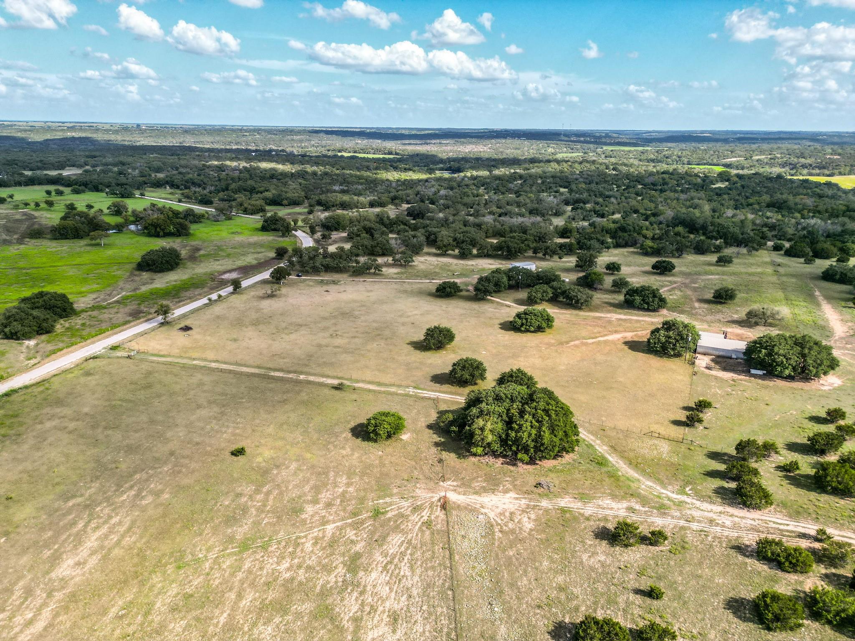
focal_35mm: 24
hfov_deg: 71.6
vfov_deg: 56.8
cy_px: 320
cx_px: 428
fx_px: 593
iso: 130
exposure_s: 1/2500
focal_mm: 6.72
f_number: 1.7
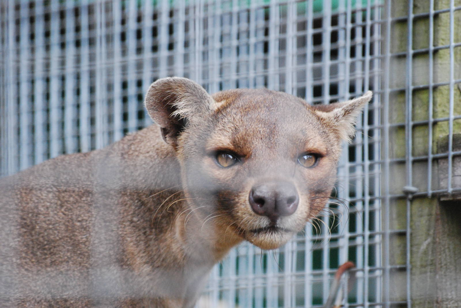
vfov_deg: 3.8
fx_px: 4615
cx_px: 230
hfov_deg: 5.7
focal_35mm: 360
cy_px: 154
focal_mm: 240
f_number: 5.3
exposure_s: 1/500
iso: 1600
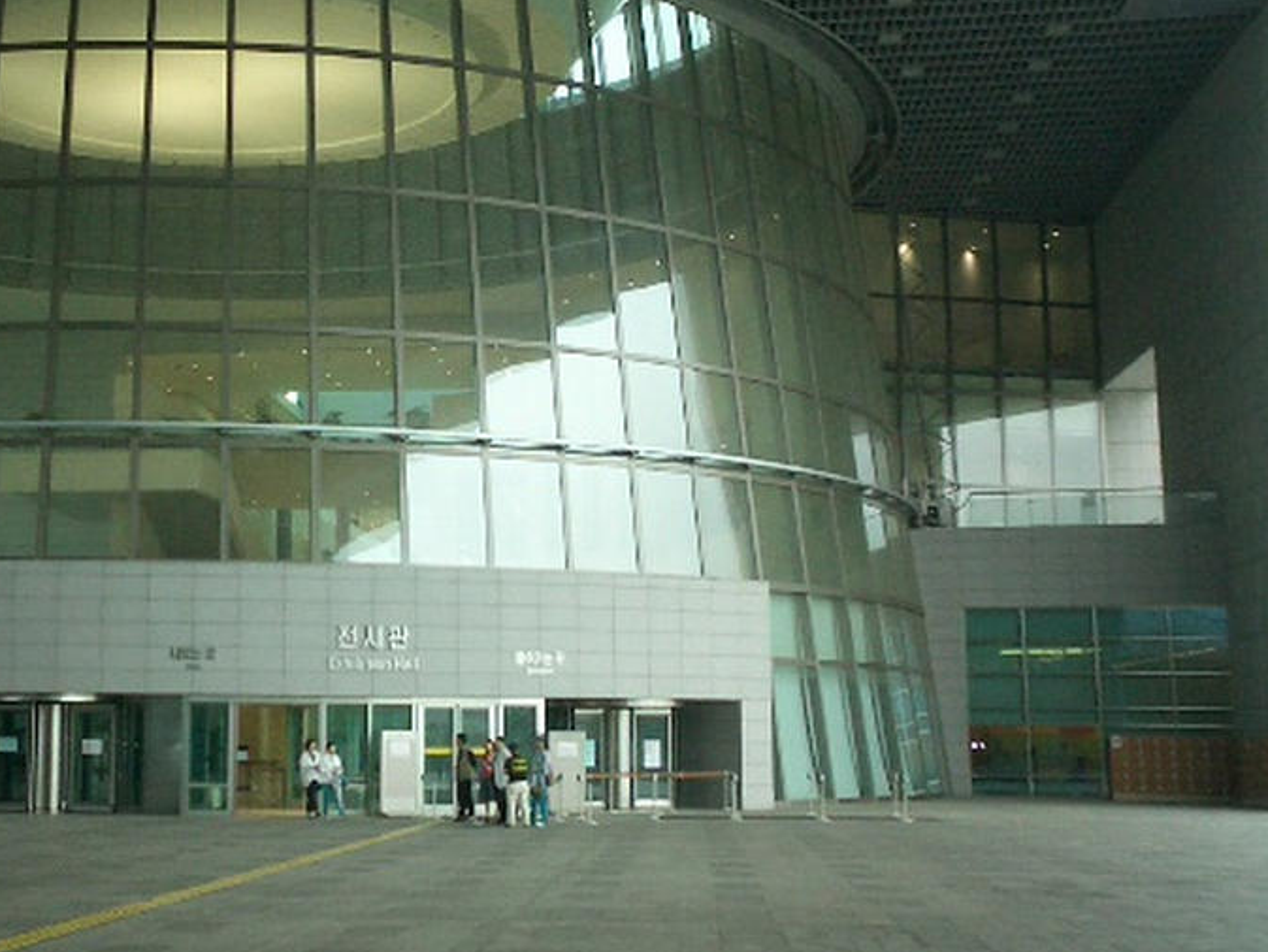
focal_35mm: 55
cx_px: 377
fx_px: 2015
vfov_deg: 26.6
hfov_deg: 34.5
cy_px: 451
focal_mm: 5.6
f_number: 3.5
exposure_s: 1/40
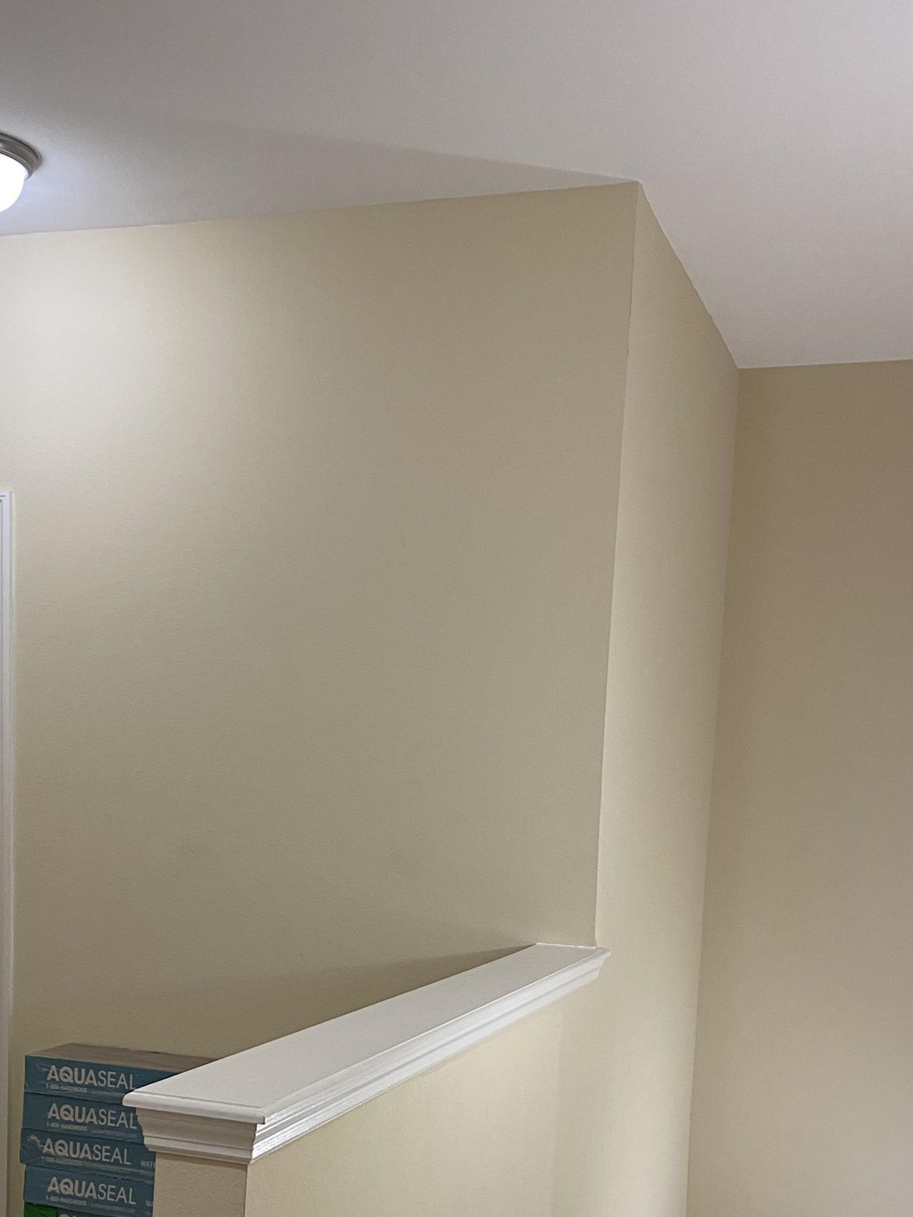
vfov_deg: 42.1
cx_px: 399
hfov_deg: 33.6
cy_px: 957
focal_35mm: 43
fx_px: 1512
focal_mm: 4.25
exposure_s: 1/60
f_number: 1.8
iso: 125
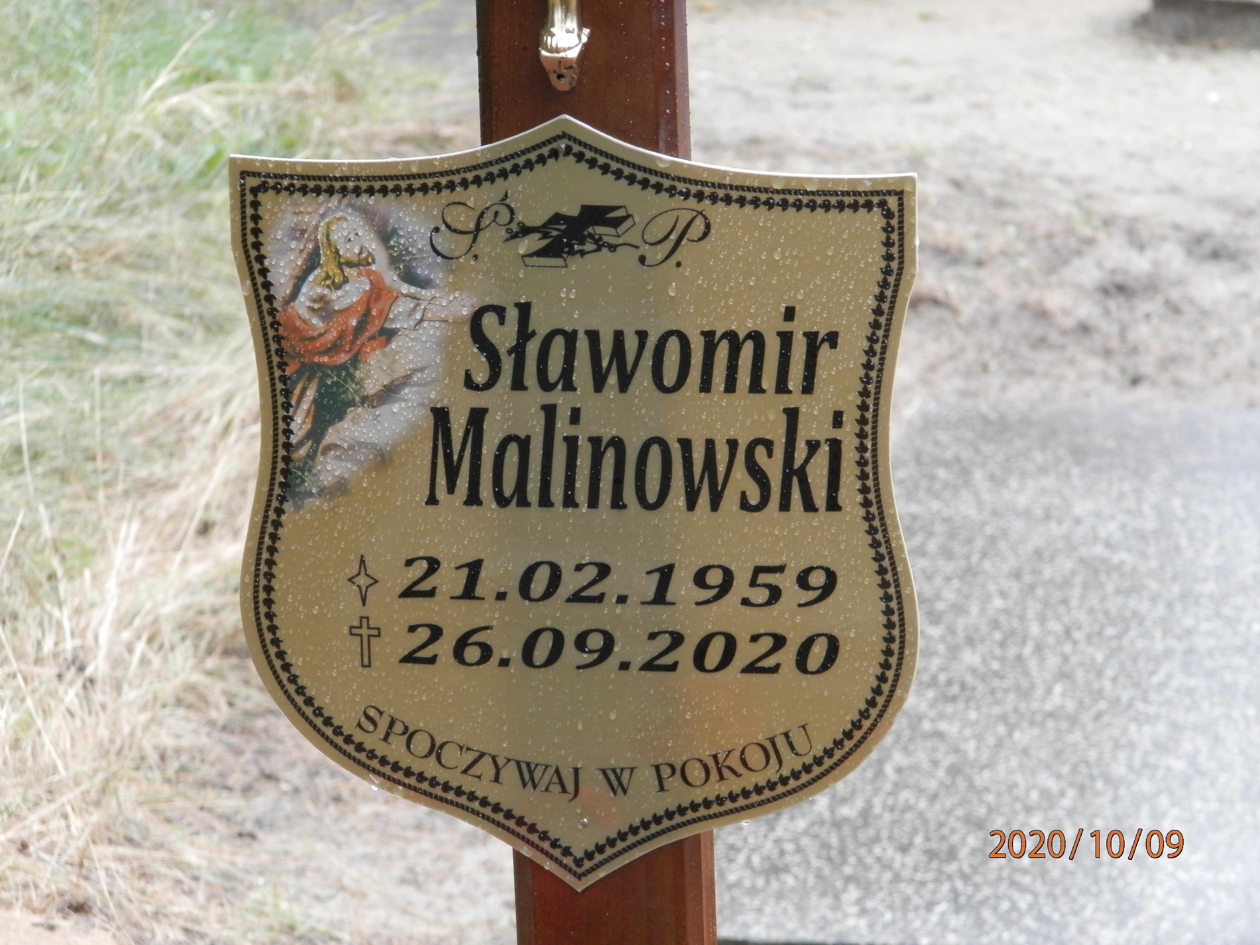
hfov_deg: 12.9
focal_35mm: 153
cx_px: 630
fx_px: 5569
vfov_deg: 9.7
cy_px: 472
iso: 200
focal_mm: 27.4
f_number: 4.9
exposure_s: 1/30
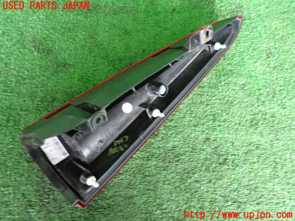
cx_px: 148
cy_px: 110
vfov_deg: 46.8
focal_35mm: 30
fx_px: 256
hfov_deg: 60.0
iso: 800
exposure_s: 1/20
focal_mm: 5.4
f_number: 2.3
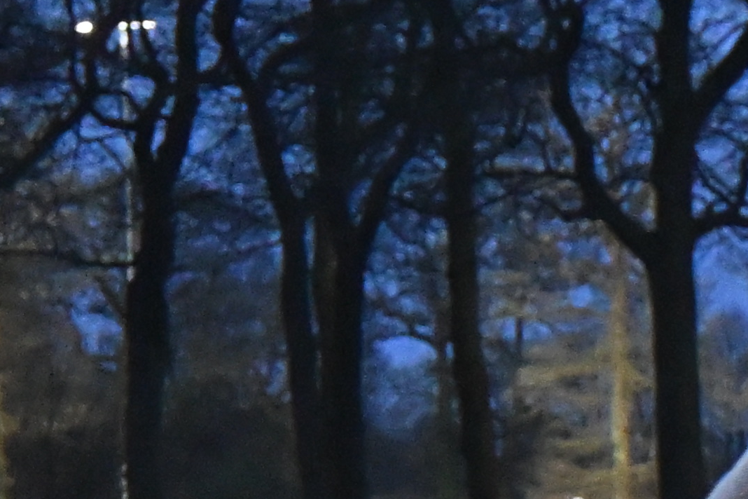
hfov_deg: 5.1
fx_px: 8123
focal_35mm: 391
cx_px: 1758
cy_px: 990
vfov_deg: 3.5
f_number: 6.3
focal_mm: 50
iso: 4500
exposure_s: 1/60
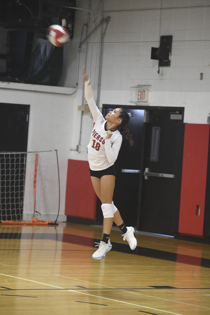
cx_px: 105
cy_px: 158
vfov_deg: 12.5
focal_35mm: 165
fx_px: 1444
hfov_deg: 8.3
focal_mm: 110
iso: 6400
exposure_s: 1/200
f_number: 4.8
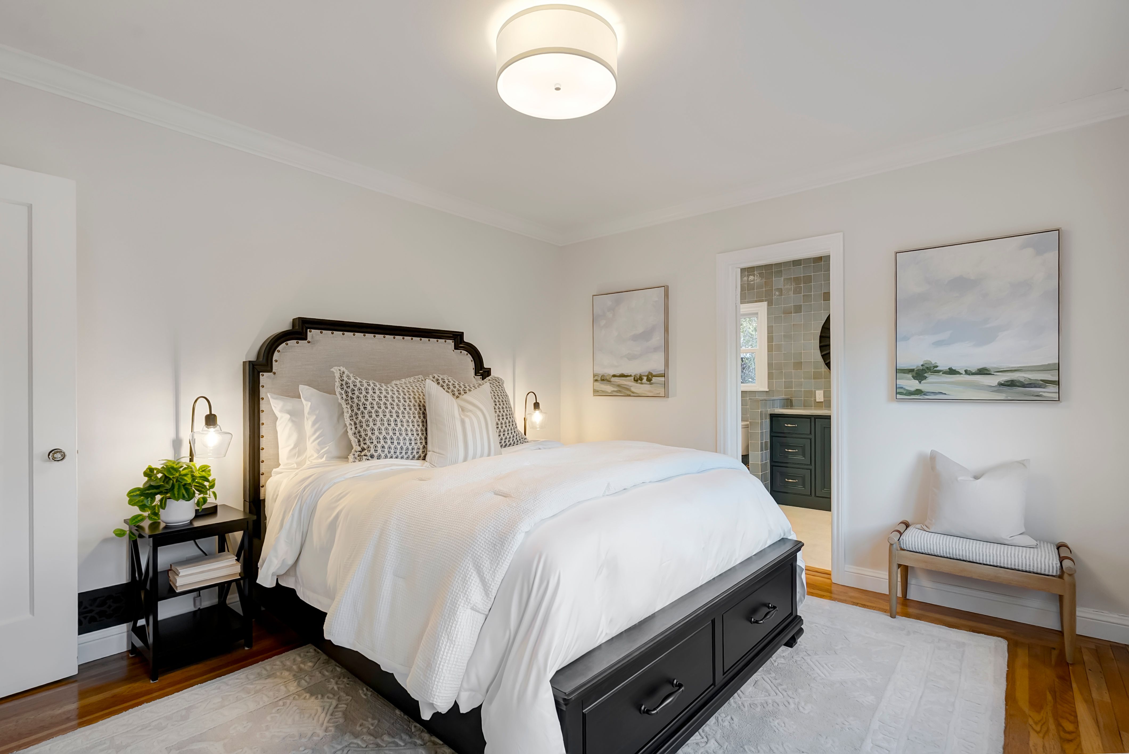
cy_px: 377
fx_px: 502
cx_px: 564
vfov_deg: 73.8
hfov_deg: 96.7
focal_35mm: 16
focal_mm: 16
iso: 800
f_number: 8
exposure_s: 1/50
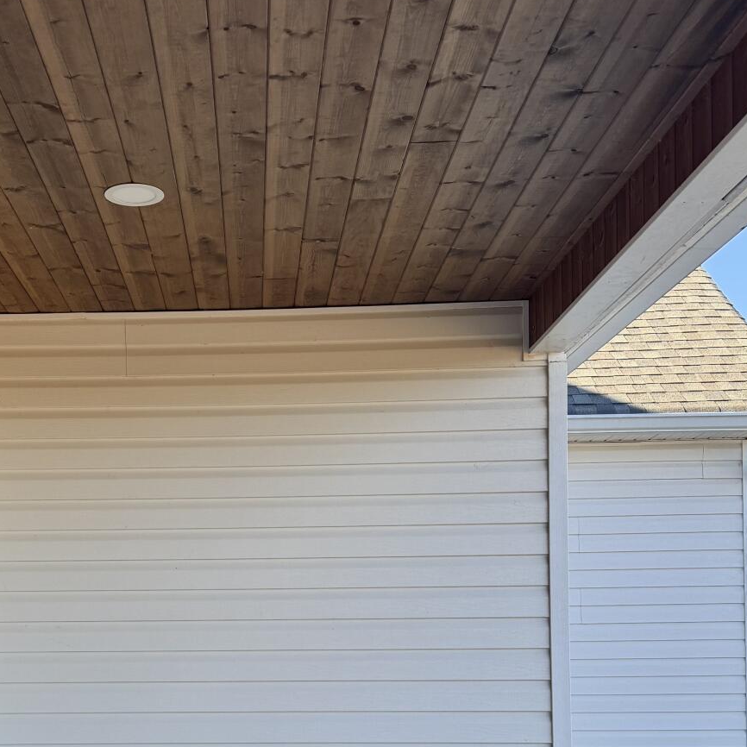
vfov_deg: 33.5
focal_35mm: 49
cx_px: 217
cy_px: 616
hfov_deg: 34.2
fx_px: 1196
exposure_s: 1/639
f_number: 1.78
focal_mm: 6.76
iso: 80
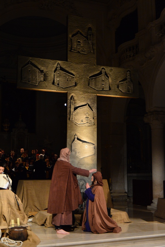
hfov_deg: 28.1
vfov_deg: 41.1
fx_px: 330
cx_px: 82
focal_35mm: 48
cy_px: 124
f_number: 4.8
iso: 3200
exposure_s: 1/60
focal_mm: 48
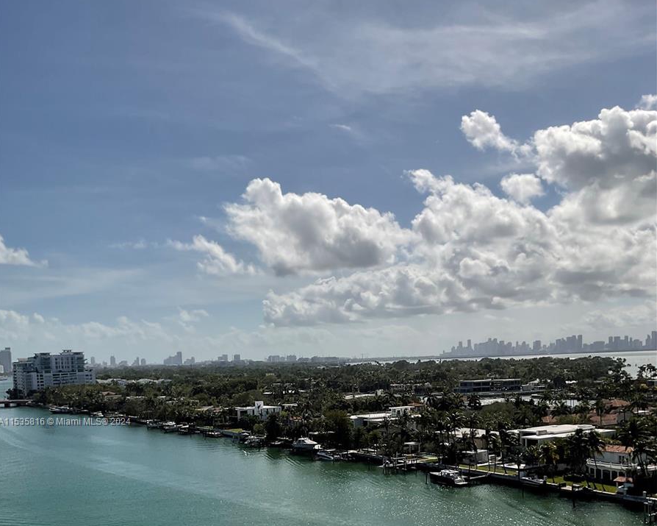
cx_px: 327
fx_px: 739
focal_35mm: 38
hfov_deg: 47.9
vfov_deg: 37.7
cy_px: 422
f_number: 1.8
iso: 20
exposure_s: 1/7407
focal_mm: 3
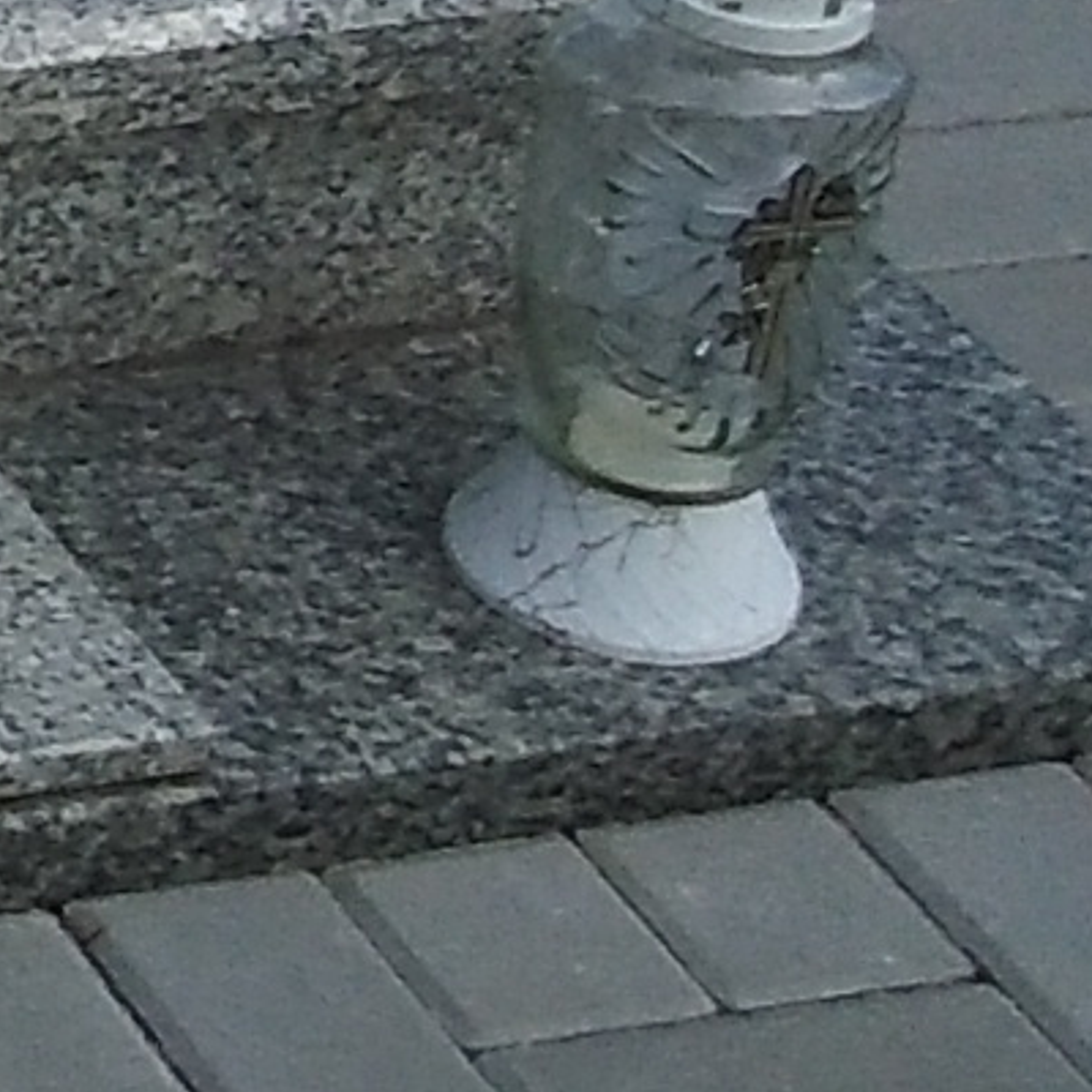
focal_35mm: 166
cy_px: -336
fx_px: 5925
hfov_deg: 9.1
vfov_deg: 10.3
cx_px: -1777
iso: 101
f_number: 2.4
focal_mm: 2.39
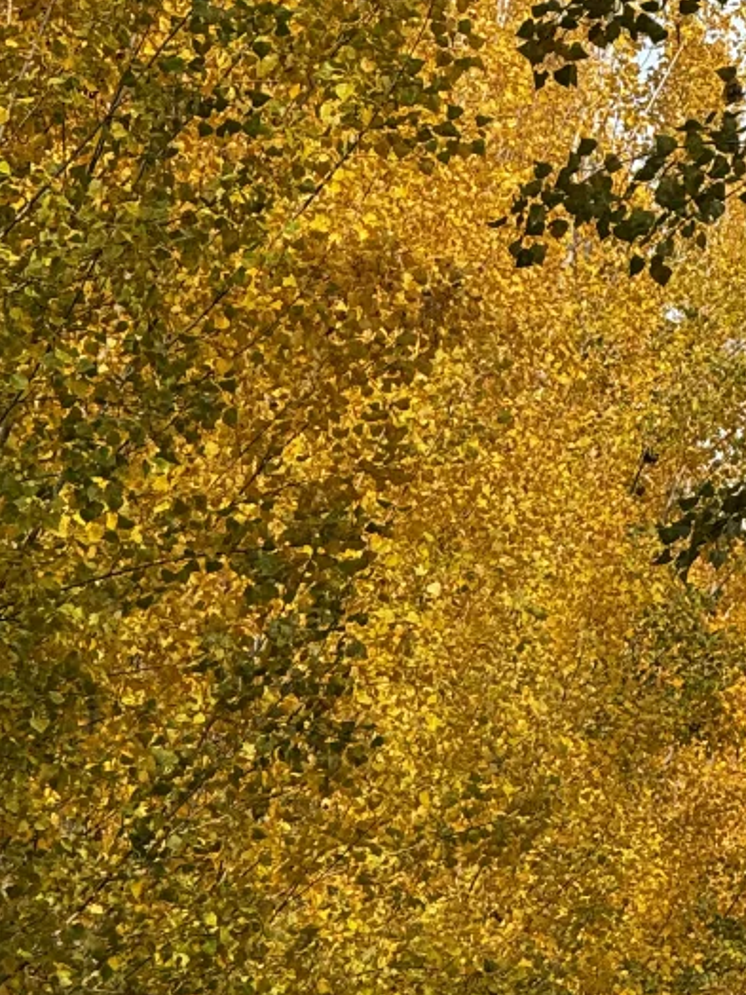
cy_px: 1065
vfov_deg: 6.0
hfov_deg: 4.5
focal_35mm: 330
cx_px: 642
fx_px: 9482
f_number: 2.8
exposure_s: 1/367
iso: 50
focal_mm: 15.66
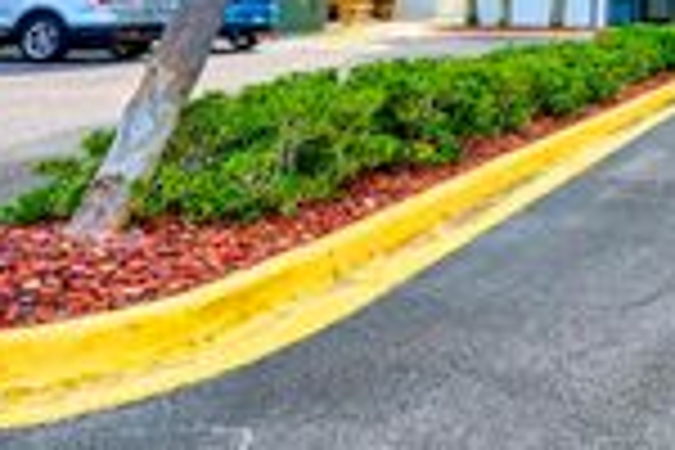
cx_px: 774
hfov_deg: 32.8
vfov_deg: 23.2
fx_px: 969
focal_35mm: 52
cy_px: -133
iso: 500
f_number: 11
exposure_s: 1/320
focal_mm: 15.5
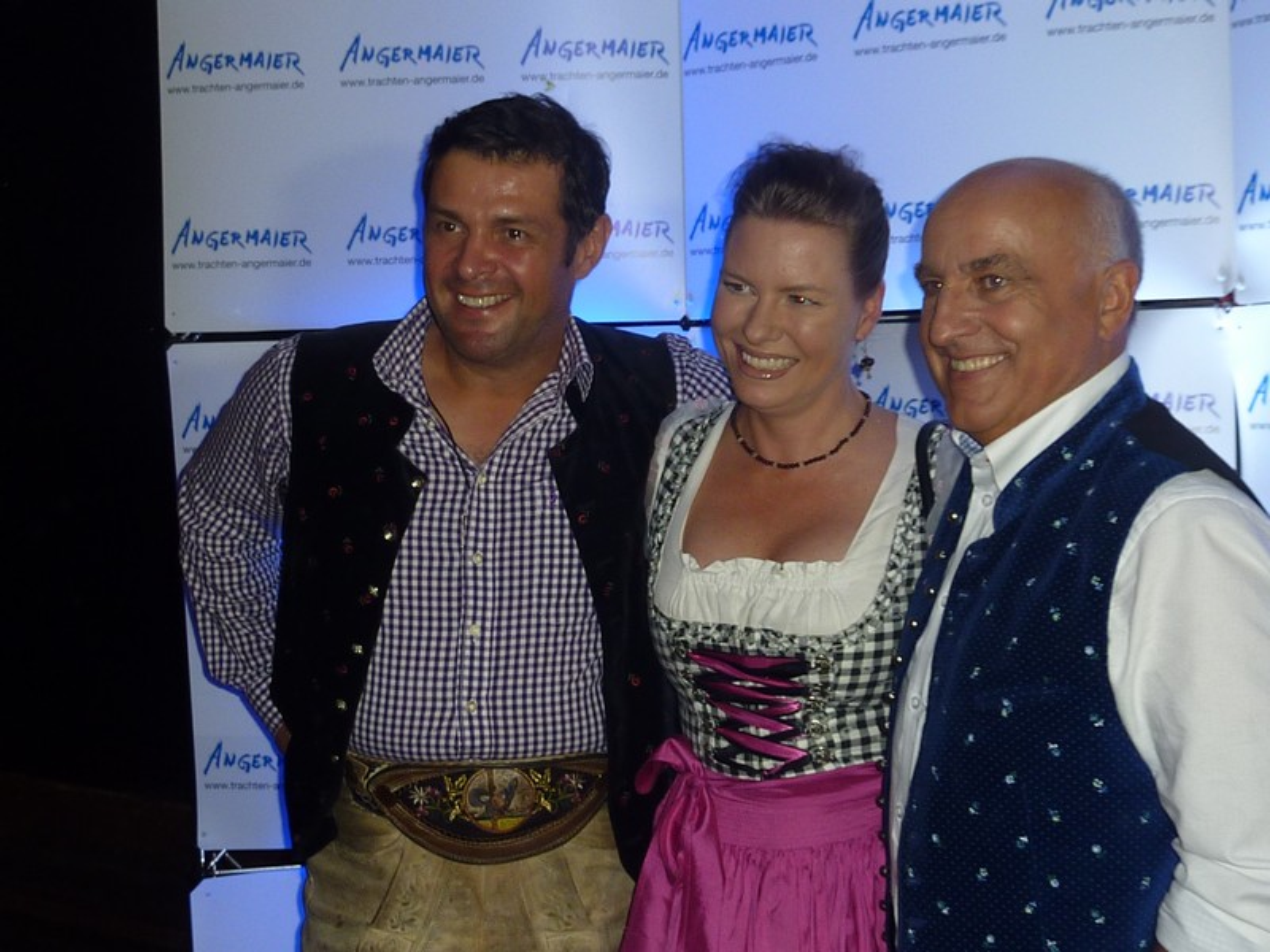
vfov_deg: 28.6
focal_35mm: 51
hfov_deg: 37.5
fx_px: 1871
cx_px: 635
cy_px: 476
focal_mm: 4.7
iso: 100
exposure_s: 1/30
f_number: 3.4
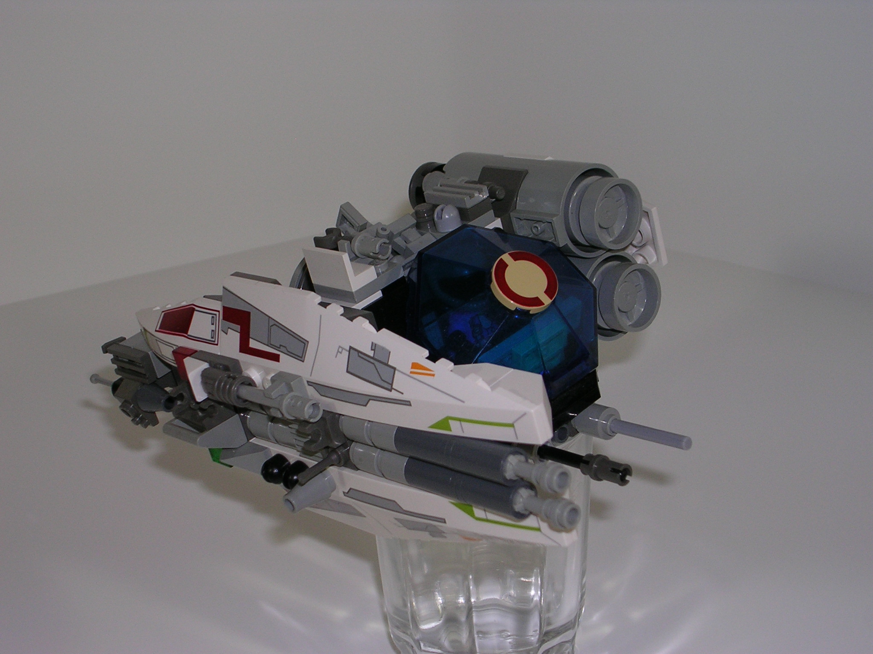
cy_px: 327
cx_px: 436
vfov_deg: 21.9
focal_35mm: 67
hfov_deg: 29.0
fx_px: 1690
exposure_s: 1/60.1
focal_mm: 10.2
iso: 50
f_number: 3.6
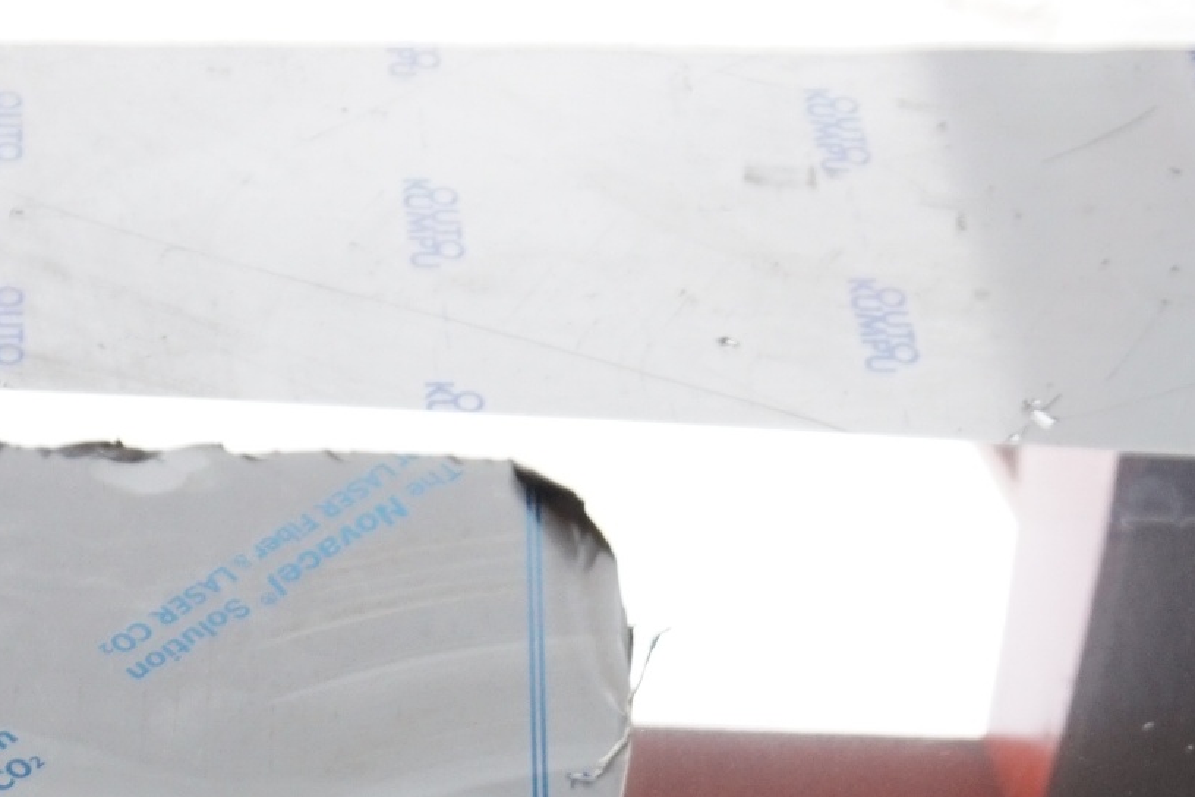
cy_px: 1505
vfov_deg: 12.8
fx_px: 3186
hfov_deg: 21.2
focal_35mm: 96
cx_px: 431
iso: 320
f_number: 4
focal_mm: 16
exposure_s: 1/160
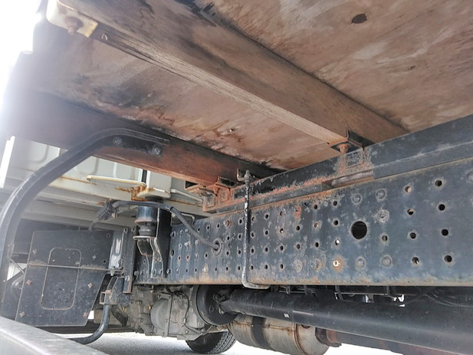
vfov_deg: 49.8
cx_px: 235
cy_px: 178
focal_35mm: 28
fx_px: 383
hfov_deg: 63.4
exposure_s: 1/60
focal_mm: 3.46
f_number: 2.2
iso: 79
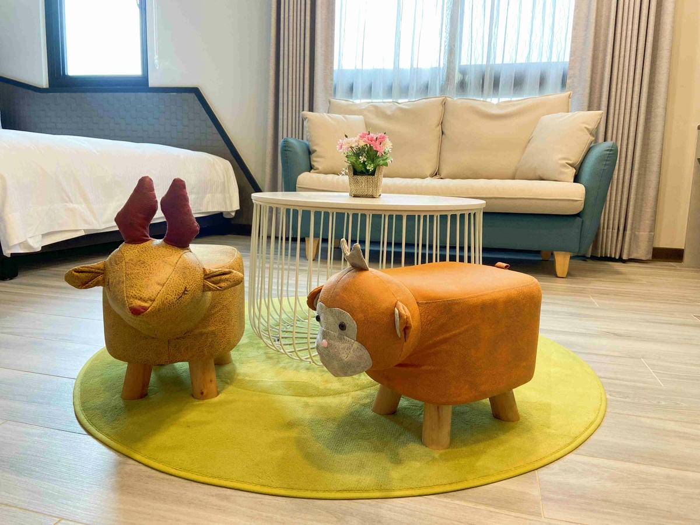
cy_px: 262
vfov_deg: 53.1
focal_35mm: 26
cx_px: 350
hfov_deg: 67.3
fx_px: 526
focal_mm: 4.25
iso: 100
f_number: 1.8
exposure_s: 1/60
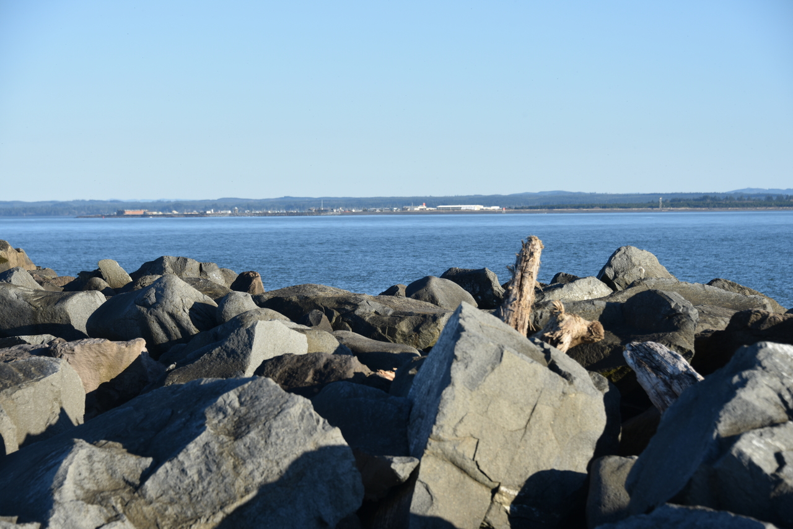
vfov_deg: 13.7
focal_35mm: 100
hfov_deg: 20.4
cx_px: 396
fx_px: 2203
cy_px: 264
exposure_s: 1/250
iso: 100
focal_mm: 100
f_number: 8
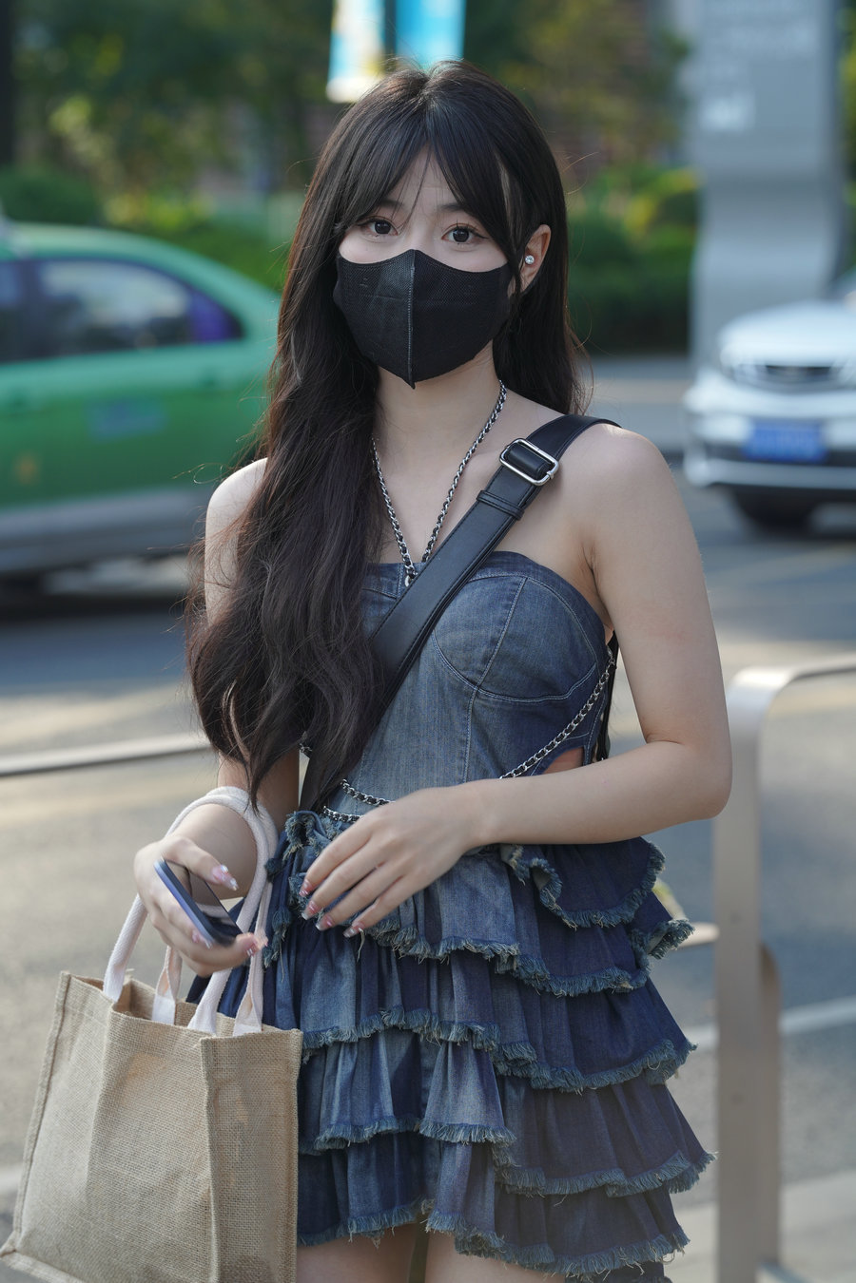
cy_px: 642
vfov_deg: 15.2
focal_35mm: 135
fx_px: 4815
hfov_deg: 10.2
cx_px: 428
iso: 320
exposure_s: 1/320
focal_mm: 135
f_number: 6.3
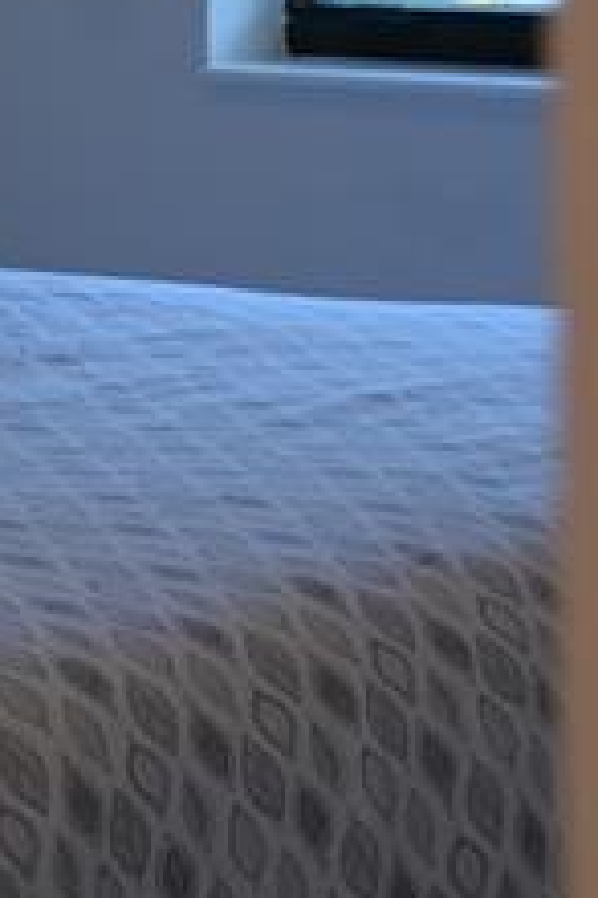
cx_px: -435
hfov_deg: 6.6
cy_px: -252
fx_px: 5084
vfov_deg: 9.9
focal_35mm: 204
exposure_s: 1/60
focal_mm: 39
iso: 900
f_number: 5.6
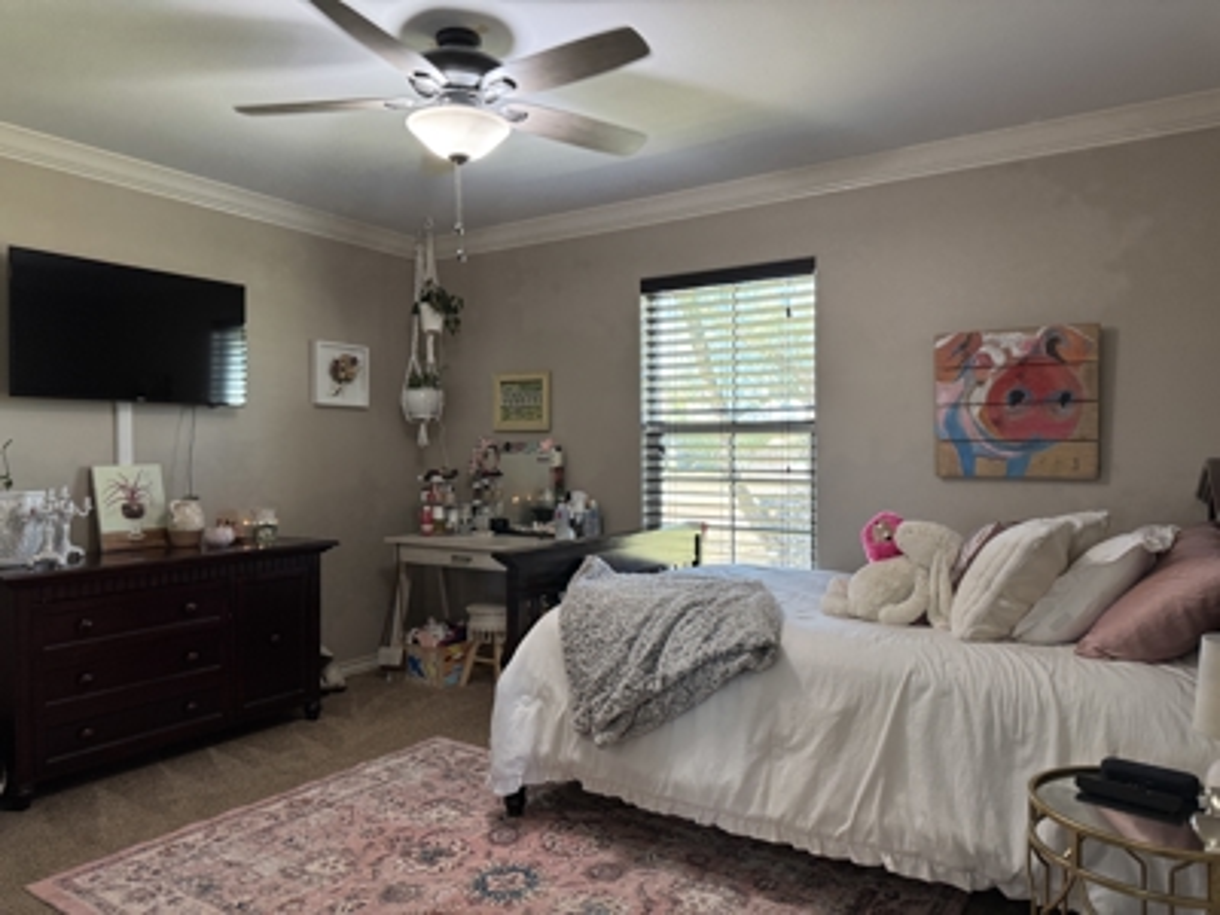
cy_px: 458
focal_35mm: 24
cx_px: 610
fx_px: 846
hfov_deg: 71.6
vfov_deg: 56.8
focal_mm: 6.76
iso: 100
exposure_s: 1/120
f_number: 1.78
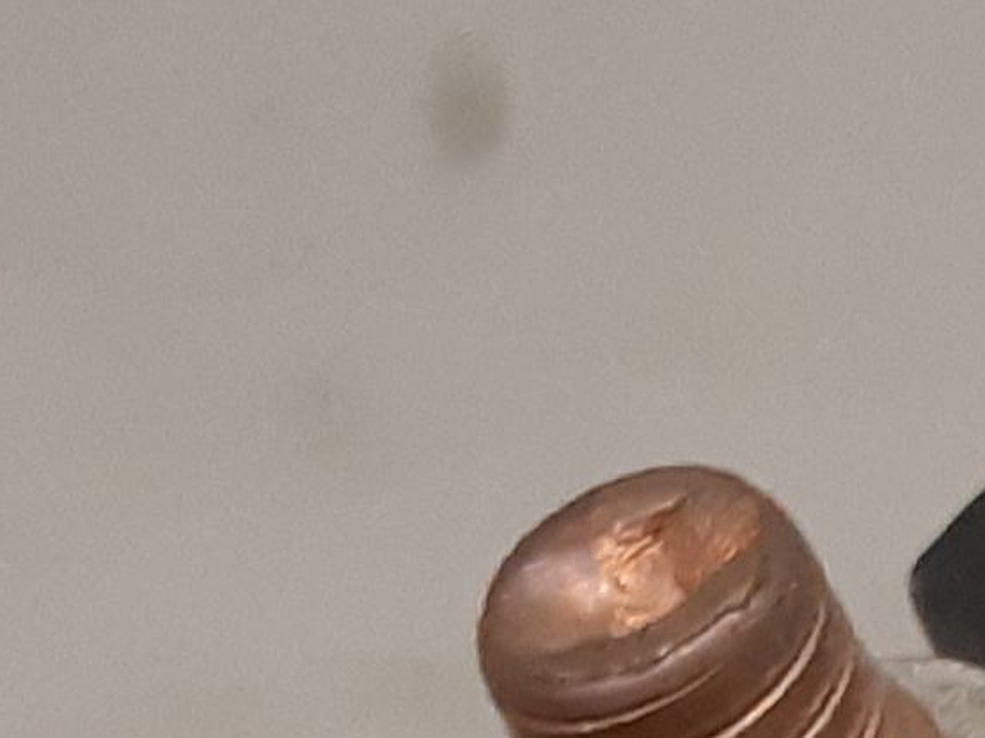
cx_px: 1285
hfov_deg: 18.9
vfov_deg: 14.8
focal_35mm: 96
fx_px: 2731
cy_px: 947
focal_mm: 3.93
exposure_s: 1/50
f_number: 1.7
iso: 200
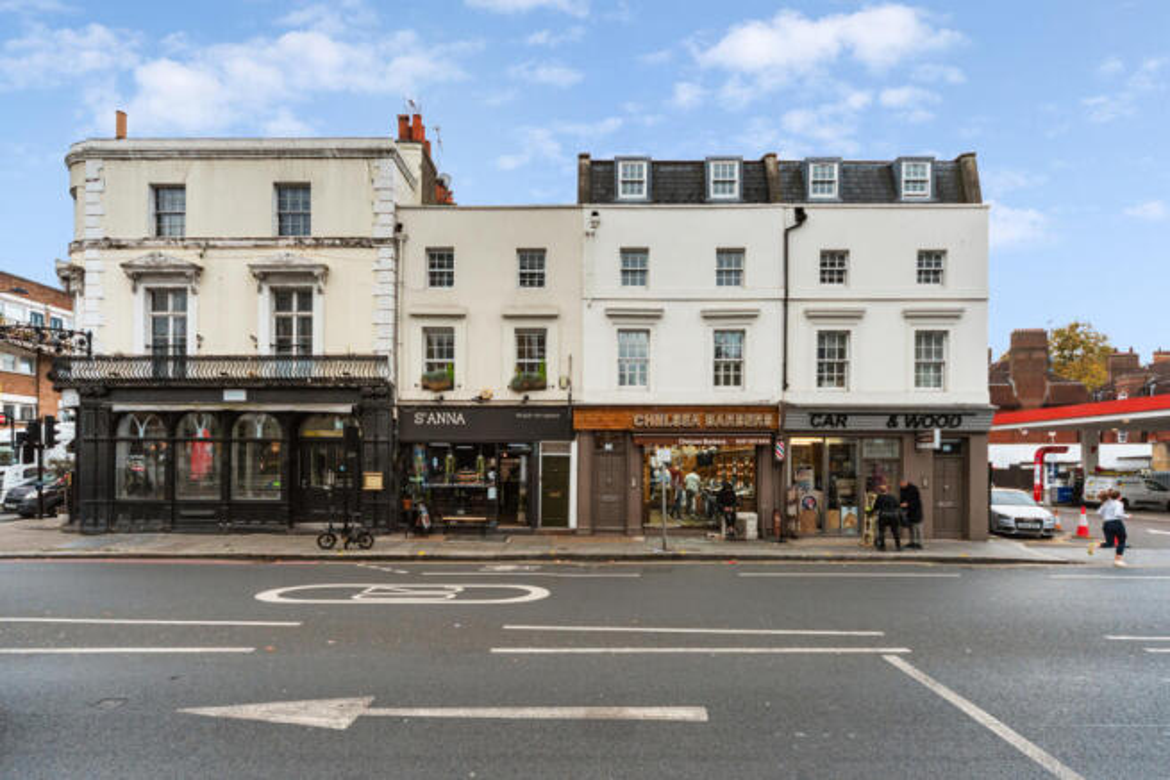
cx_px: 585
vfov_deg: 73.8
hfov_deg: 96.7
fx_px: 520
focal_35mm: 16
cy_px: 390
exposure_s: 1/1600
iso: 1600
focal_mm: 16
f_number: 5.6
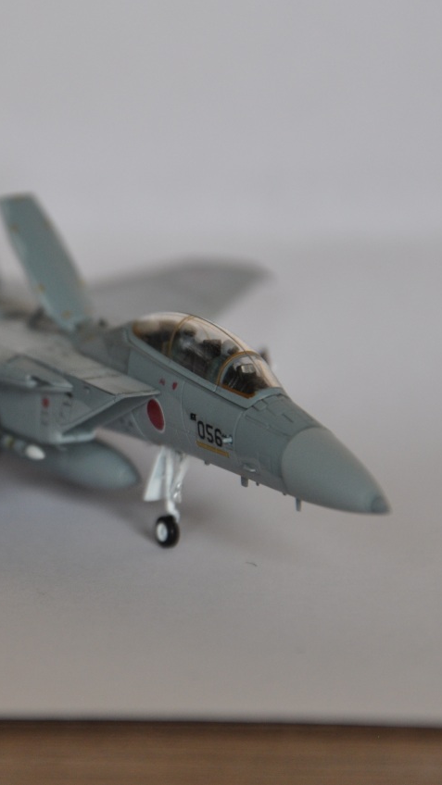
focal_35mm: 249
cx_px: 40
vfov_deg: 8.7
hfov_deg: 4.9
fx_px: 5184
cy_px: 392
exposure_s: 1/125
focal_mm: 105
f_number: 5.6
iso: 560
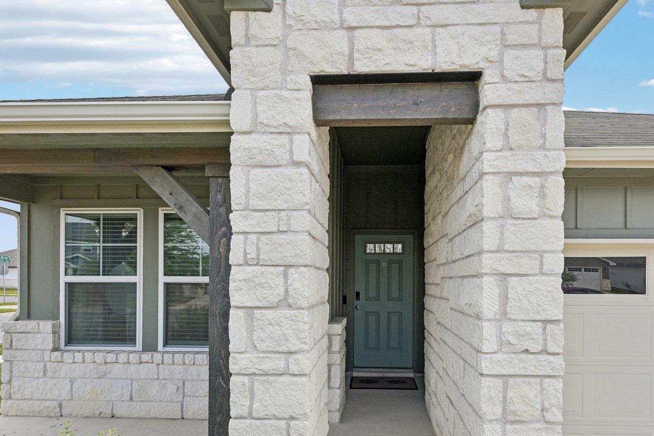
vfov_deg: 58.6
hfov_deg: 81.0
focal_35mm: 21
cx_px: 360
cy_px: 278
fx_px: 381
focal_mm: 14
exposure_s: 1/180
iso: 100
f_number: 6.7
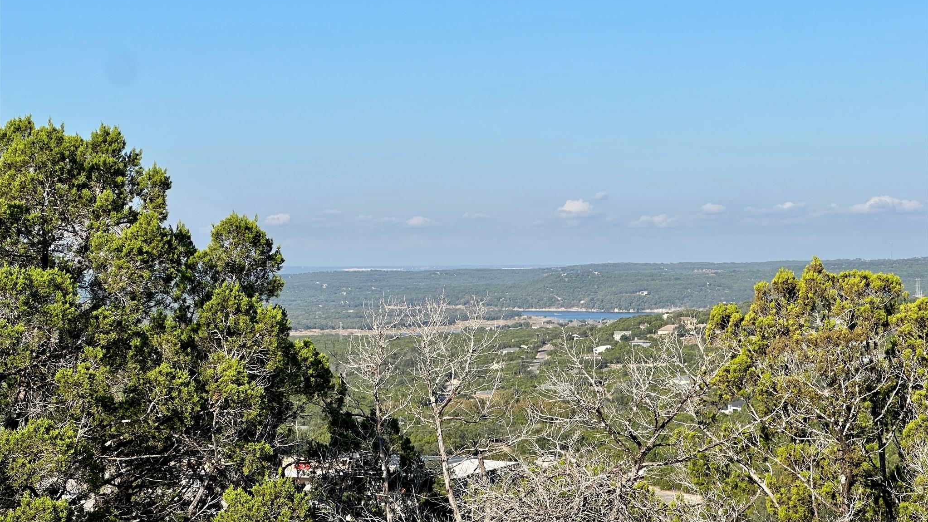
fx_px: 2067
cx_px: 464
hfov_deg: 25.3
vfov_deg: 14.4
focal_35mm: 84
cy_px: 284
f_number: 2.8
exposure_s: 1/881
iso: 32
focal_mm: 9
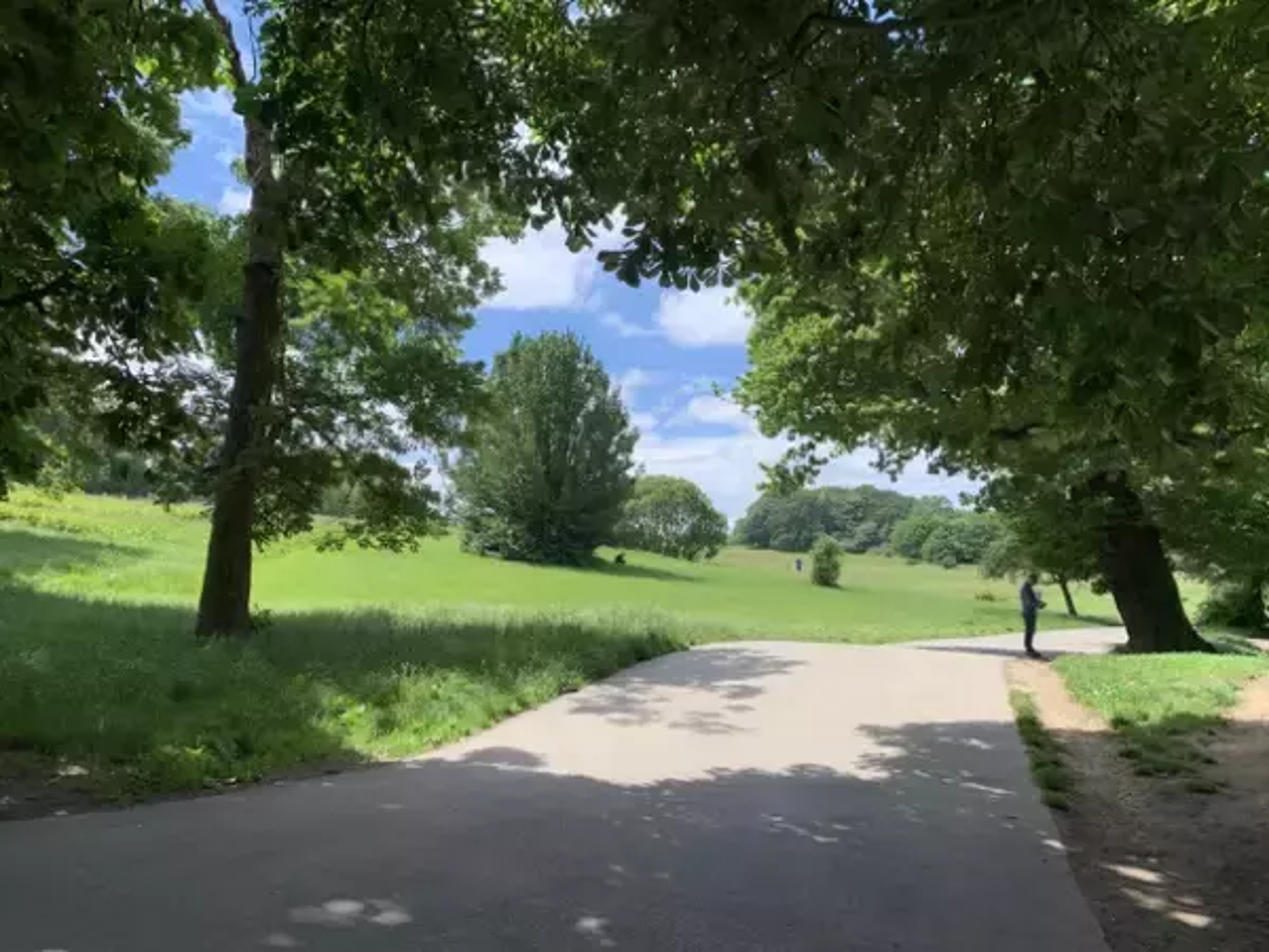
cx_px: 634
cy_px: 476
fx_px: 953
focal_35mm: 26
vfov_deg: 53.1
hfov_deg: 67.3
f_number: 1.8
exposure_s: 1/919
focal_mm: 4.25
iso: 25
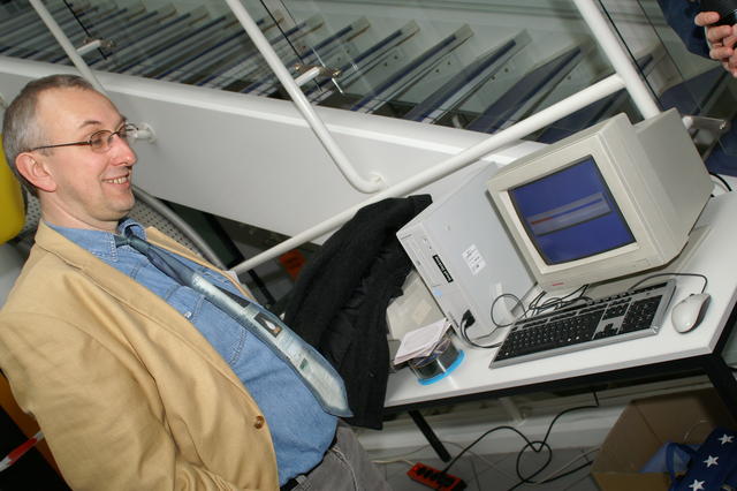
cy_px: 246
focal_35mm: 75
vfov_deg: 18.2
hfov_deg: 27.0
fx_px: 1535
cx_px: 368
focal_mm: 50
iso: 200
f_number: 5.6
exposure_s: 1/60
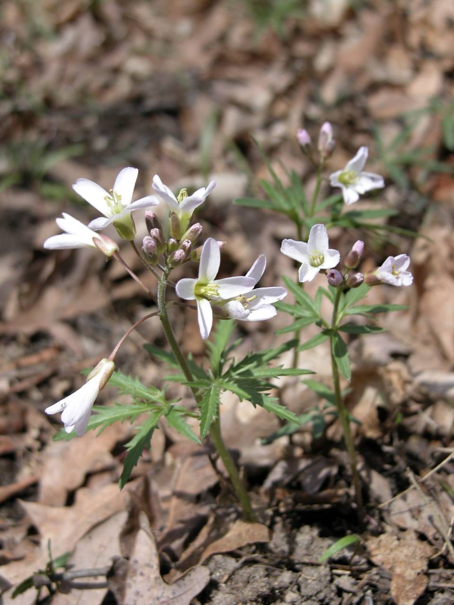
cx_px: 227
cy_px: 302
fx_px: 1451
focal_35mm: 83
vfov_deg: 23.6
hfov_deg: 17.8
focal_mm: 21
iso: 100
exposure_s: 1/933
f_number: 3.5
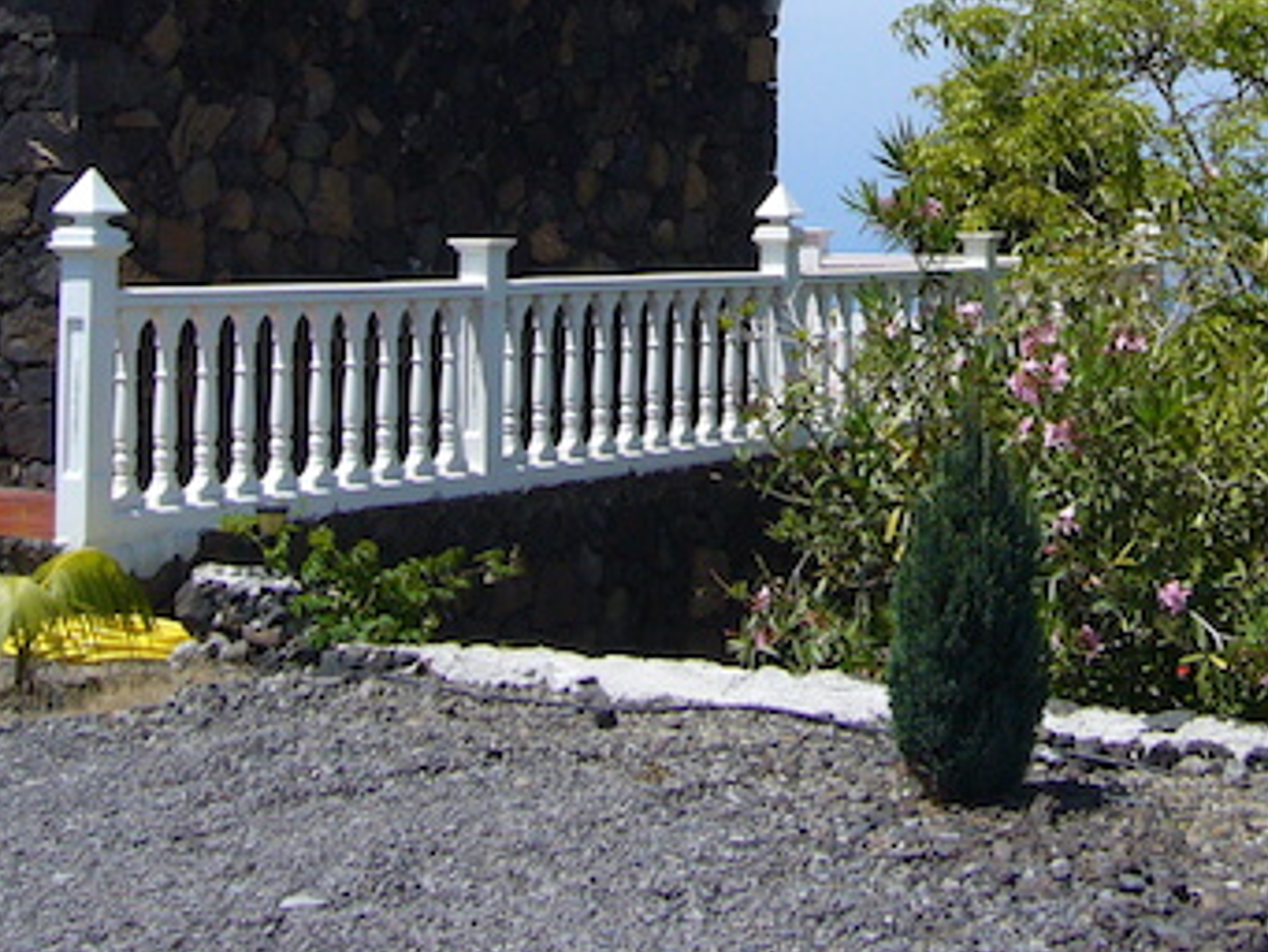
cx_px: 874
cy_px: -82
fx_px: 3005
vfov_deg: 17.4
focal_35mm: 82
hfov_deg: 23.7
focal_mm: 5.8
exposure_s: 1/640
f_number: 5.6
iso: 100
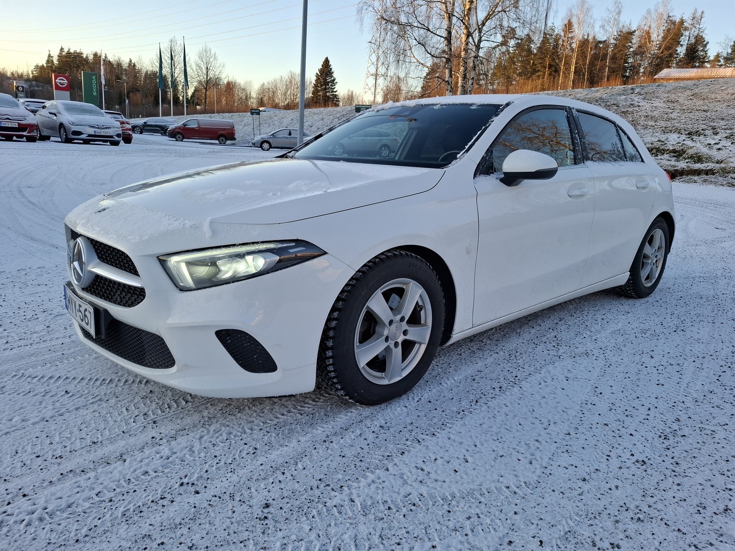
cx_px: 368
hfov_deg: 73.9
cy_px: 276
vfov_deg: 58.9
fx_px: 488
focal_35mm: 23
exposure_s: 1/276
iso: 50
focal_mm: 5.54
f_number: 1.8
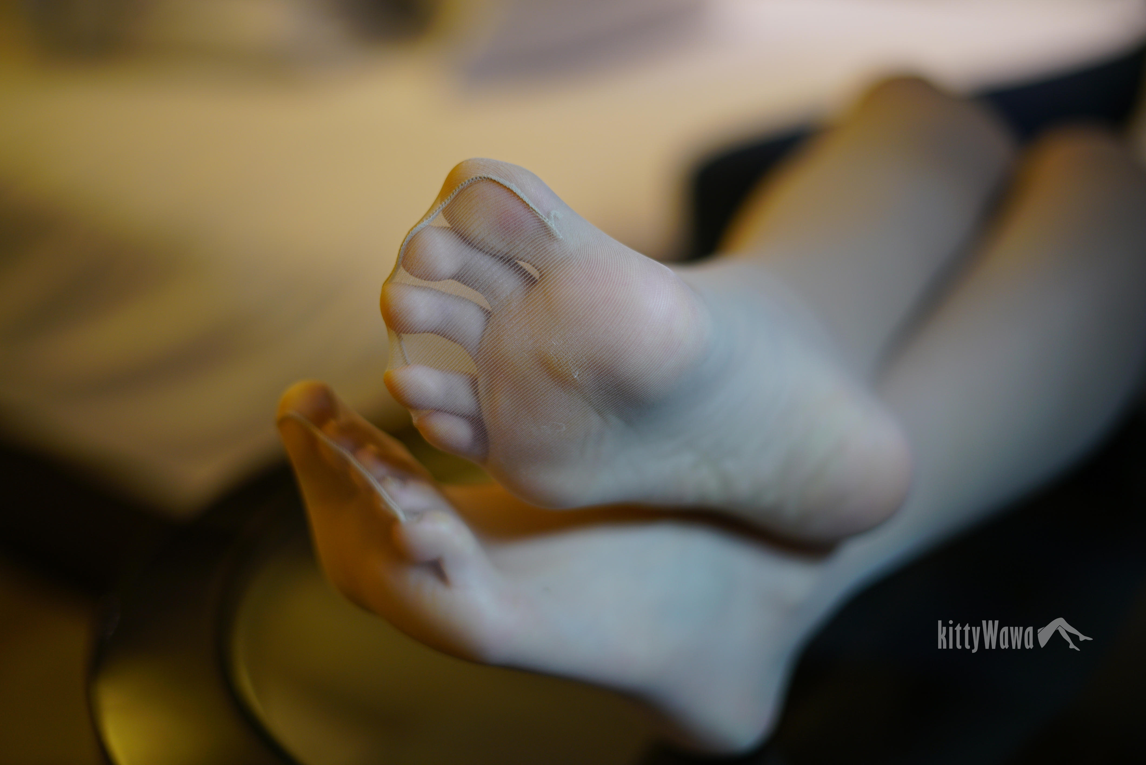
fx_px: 1592
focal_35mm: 50
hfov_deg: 39.6
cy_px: 382
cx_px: 573
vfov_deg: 27.0
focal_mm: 50
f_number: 1.8
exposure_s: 1/60
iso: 160
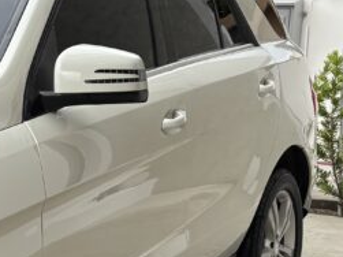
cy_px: 163
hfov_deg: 16.4
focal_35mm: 106
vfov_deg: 13.9
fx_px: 1050
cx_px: -212
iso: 50
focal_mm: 5.96
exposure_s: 1/1027
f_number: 1.6
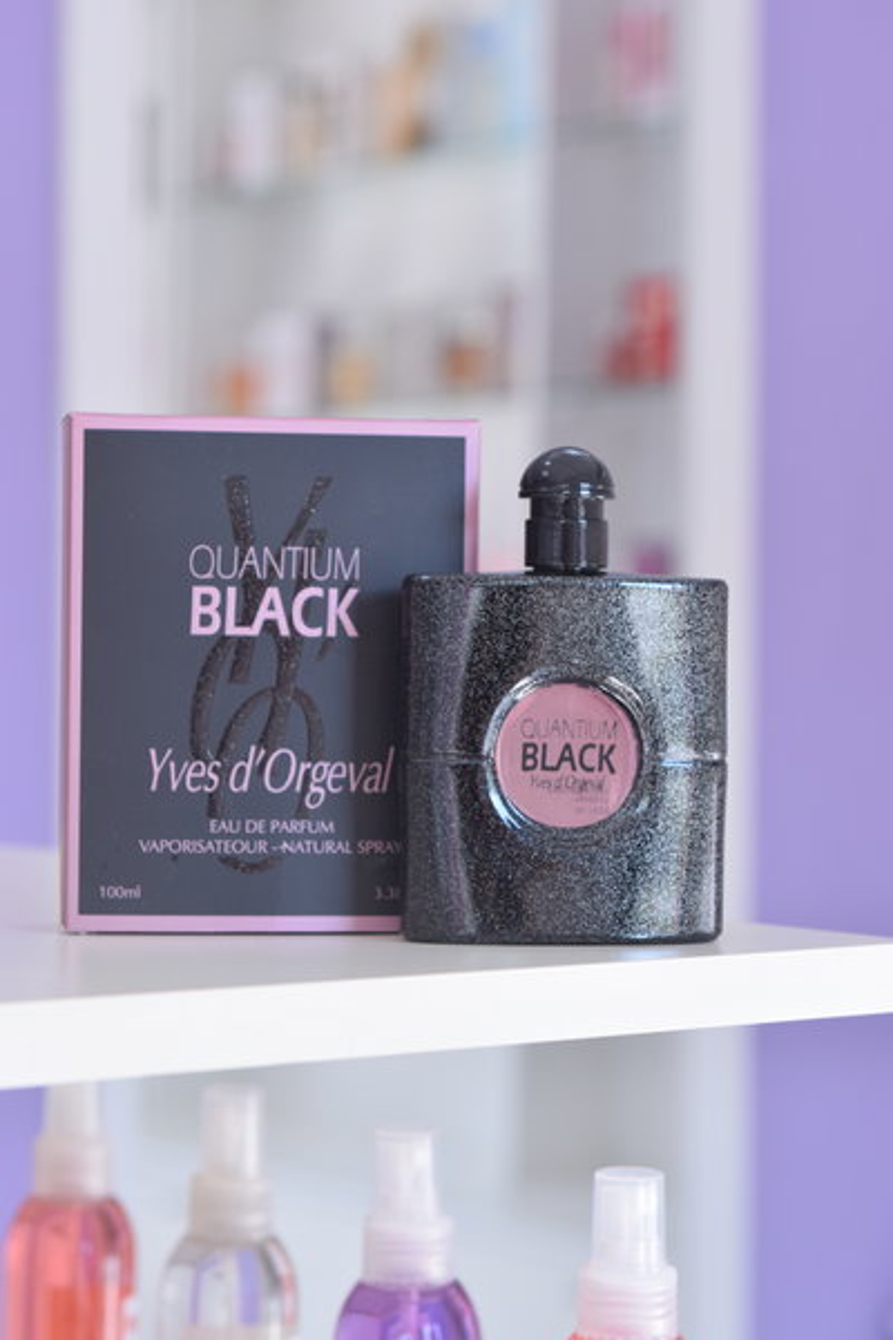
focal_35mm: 93
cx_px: 446
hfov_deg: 14.7
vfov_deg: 21.9
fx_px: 3460
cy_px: 670
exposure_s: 1/250
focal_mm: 62
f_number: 4.5
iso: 800
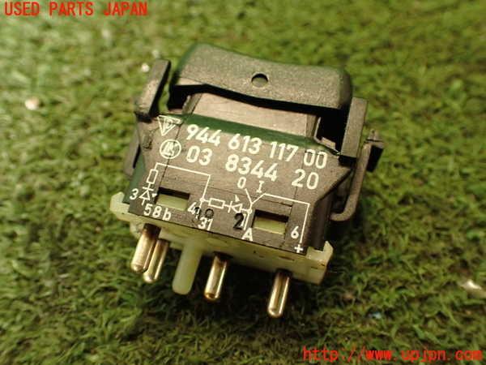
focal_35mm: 36
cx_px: 243
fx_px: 505
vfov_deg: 39.7
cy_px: 182
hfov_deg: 51.4
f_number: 2.5
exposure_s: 1/40
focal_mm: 6.37
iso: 400
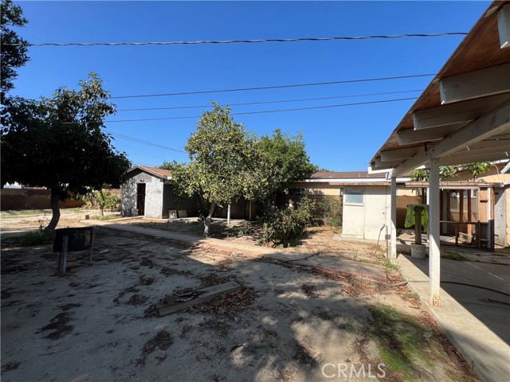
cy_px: 191
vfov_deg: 89.9
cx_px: 255
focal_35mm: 13
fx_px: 192
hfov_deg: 106.2
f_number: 1.8
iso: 32
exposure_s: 1/1064
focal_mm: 1.57
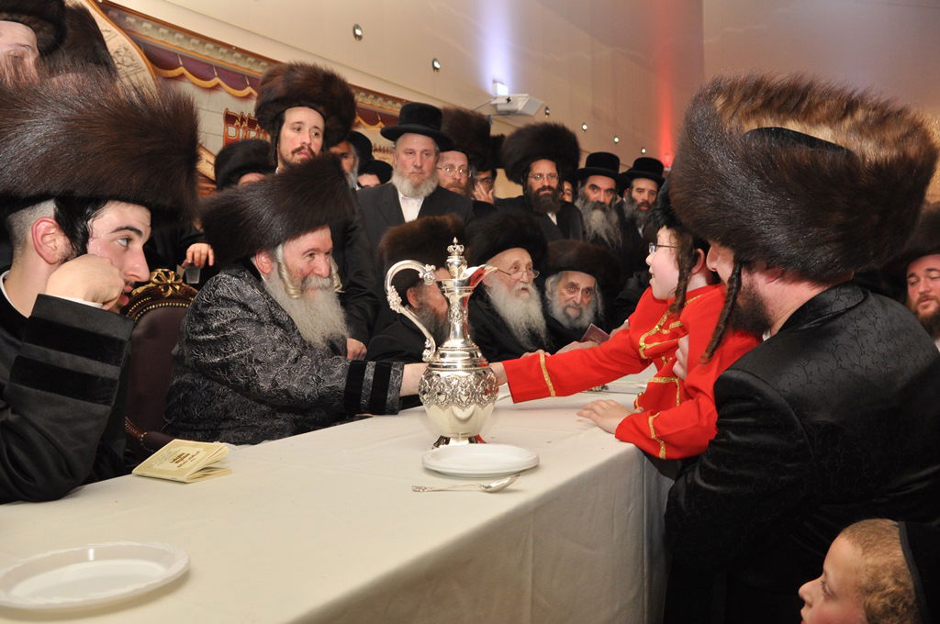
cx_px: 470
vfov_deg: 43.5
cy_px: 312
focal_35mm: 30
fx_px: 782
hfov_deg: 62.0
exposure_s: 1/60
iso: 800
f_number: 5.6
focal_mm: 20
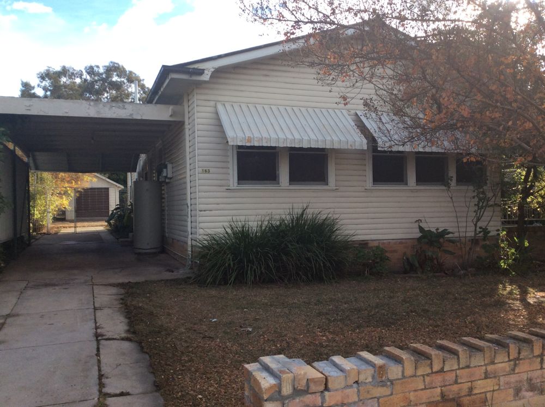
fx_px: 503
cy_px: 204
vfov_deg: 44.0
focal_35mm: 32
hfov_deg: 56.9
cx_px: 272
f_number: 2.4
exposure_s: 1/510
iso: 32
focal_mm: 3.3
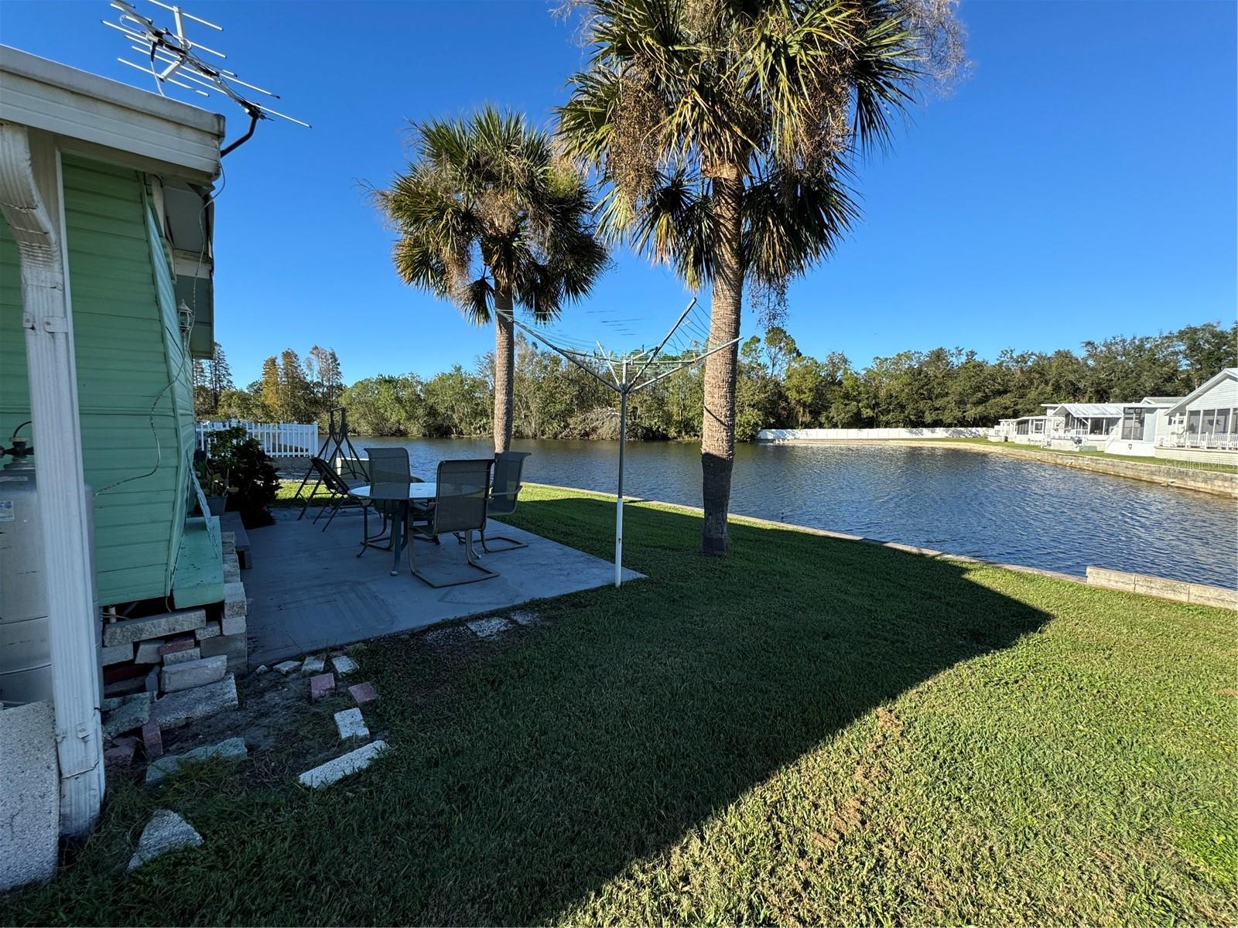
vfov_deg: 85.7
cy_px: 464
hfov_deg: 102.1
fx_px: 501
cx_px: 619
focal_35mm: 14
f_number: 2.2
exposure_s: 1/821
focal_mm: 2.22
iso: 50
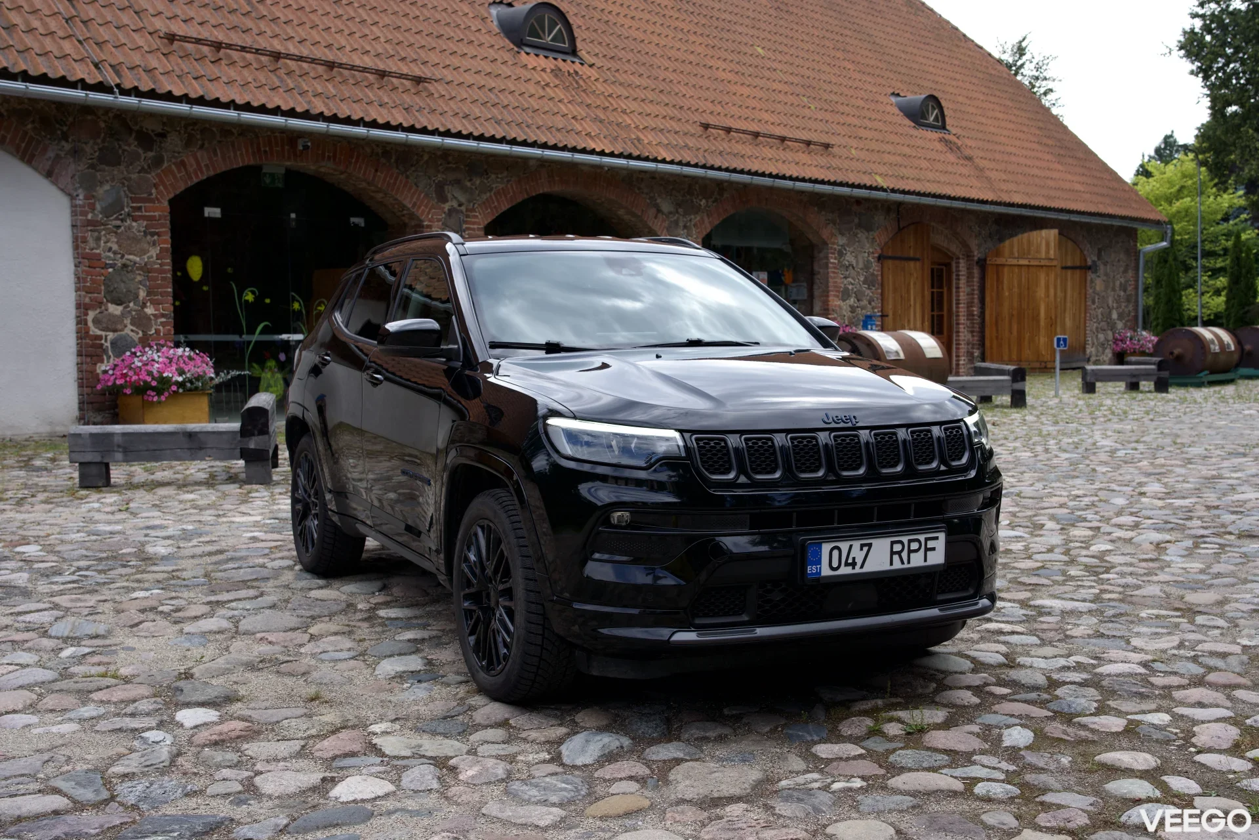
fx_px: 1364
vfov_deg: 34.2
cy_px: 420
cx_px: 630
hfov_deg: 49.6
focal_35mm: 39
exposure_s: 1/320
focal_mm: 39
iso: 200
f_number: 6.3
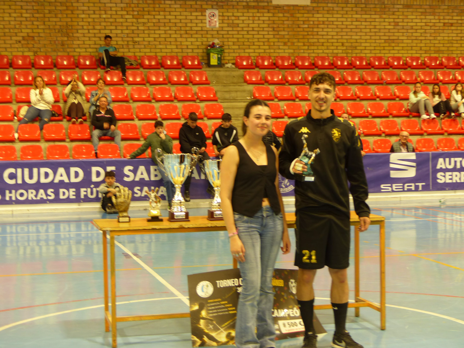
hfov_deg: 27.0
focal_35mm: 72
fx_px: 965
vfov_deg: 20.4
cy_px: 174
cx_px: 232
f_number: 2.8
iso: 100
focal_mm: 13
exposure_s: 1/8
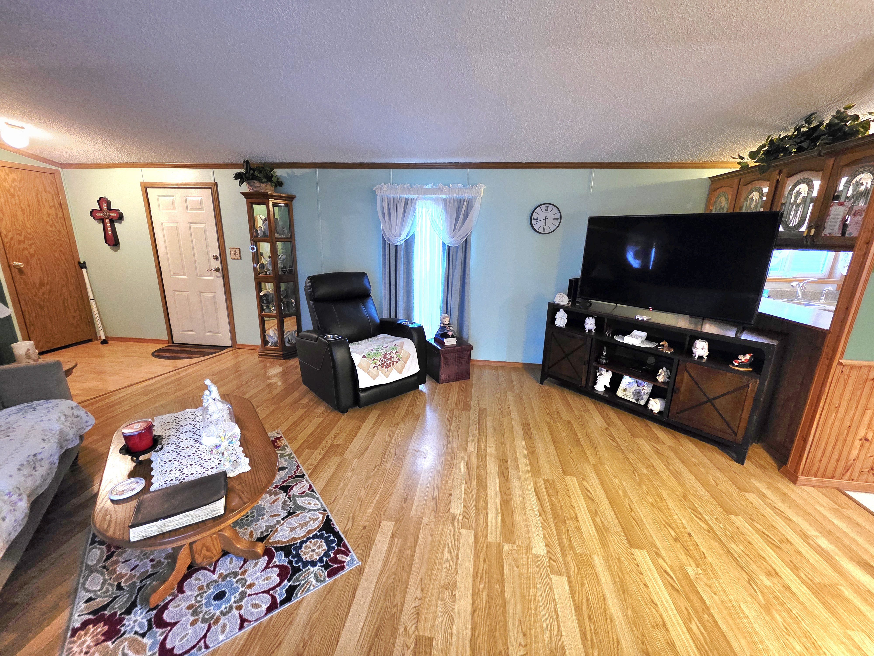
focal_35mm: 13
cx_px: 437
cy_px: 328
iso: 1000
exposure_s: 1/60.2
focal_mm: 2.2
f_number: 1.9
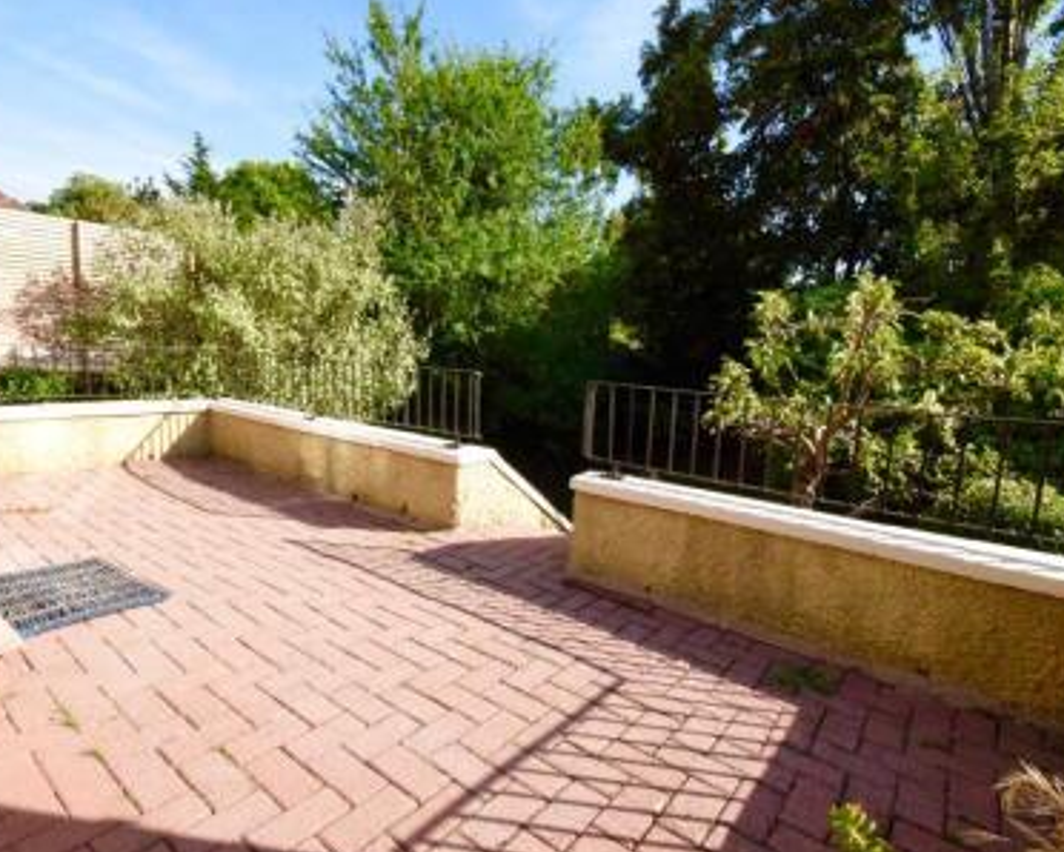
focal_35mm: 18
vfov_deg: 73.8
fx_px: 567
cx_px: 501
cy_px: 422
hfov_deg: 86.2
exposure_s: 1/1000
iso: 5000
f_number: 22
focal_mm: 10
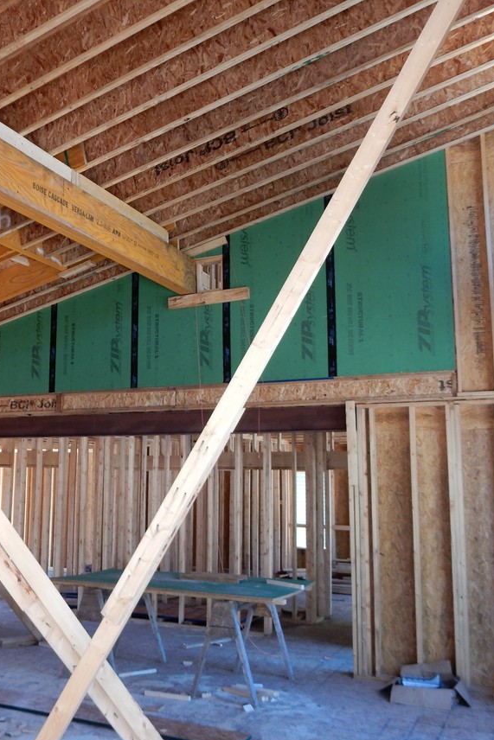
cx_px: 174
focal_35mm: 35
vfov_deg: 54.4
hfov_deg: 37.5
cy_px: 373
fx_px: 720
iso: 125
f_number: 3.7
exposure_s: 1/40
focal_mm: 4.5
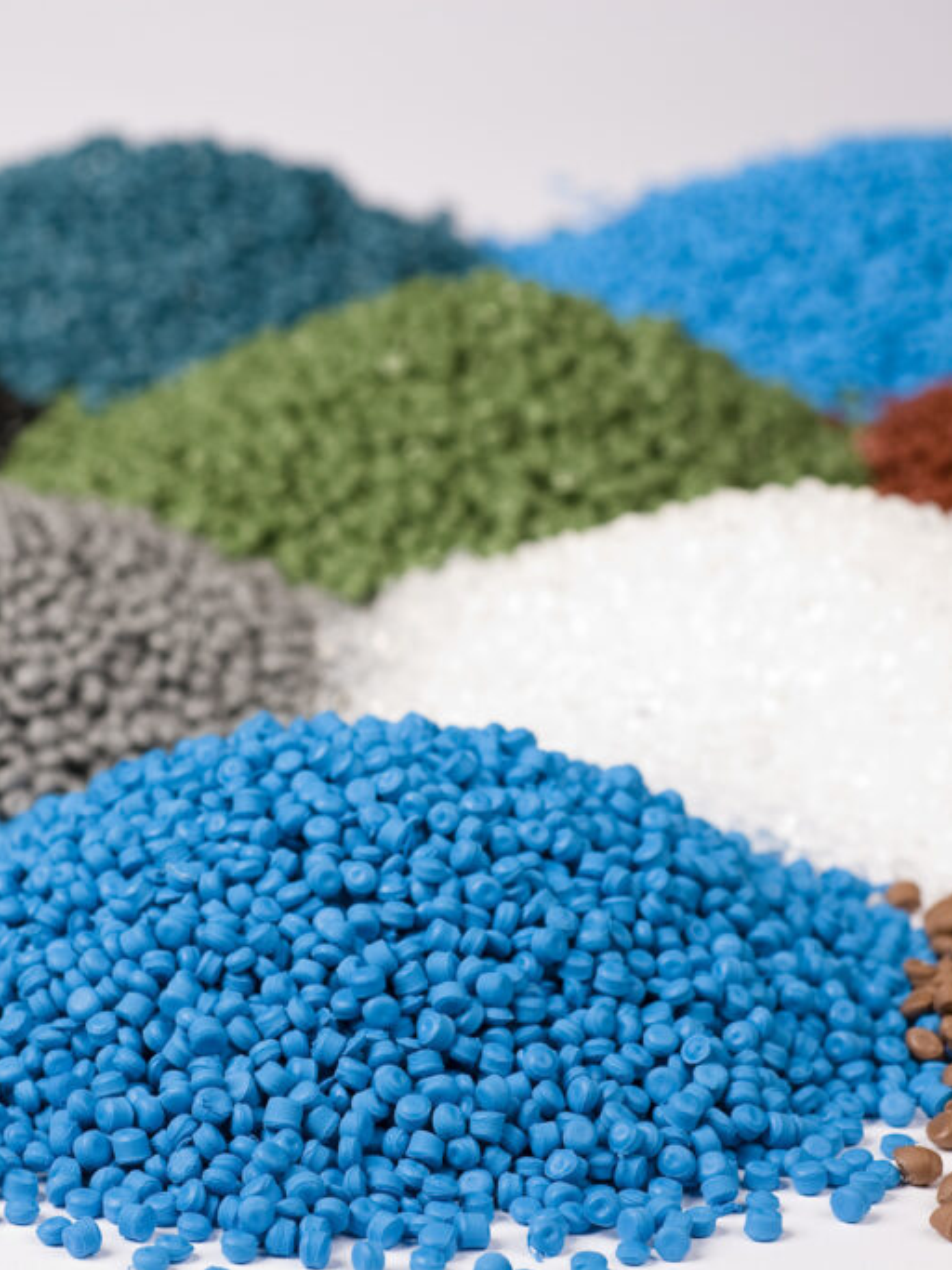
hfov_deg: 11.4
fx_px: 4768
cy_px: 634
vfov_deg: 15.2
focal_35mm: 130
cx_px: 324
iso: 100
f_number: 9
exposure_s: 1/250
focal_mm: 60
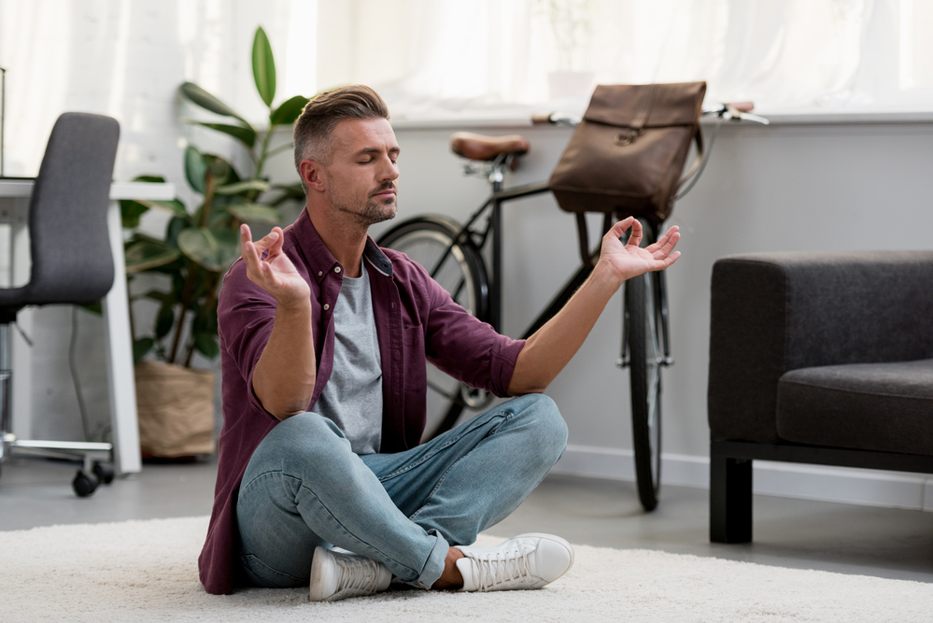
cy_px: 312
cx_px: 466
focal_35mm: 110
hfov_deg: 18.6
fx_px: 2852
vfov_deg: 12.5
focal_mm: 110
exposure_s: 1/200
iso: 320
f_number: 2.8
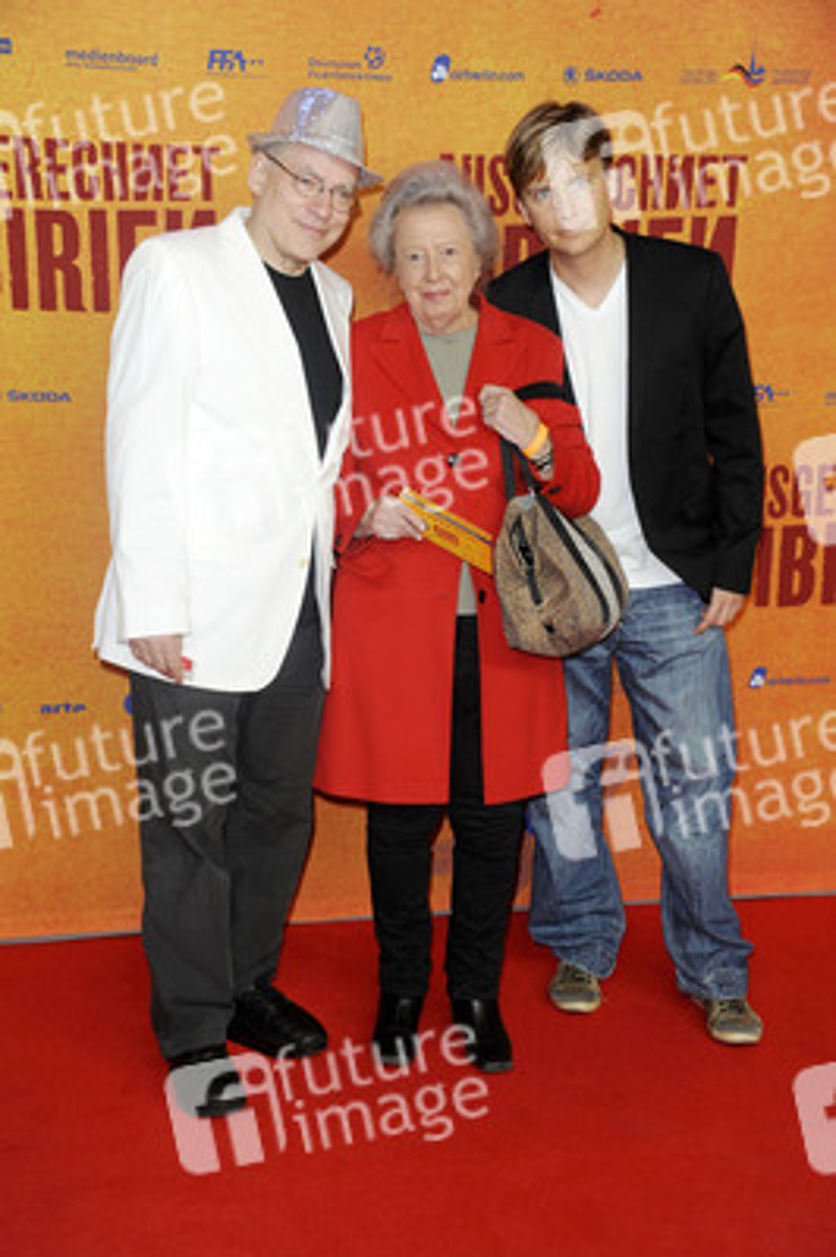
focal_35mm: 56
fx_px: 1954
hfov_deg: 24.2
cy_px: 628
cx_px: 418
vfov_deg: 35.7
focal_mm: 56
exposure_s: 1/200
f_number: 6.3
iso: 640
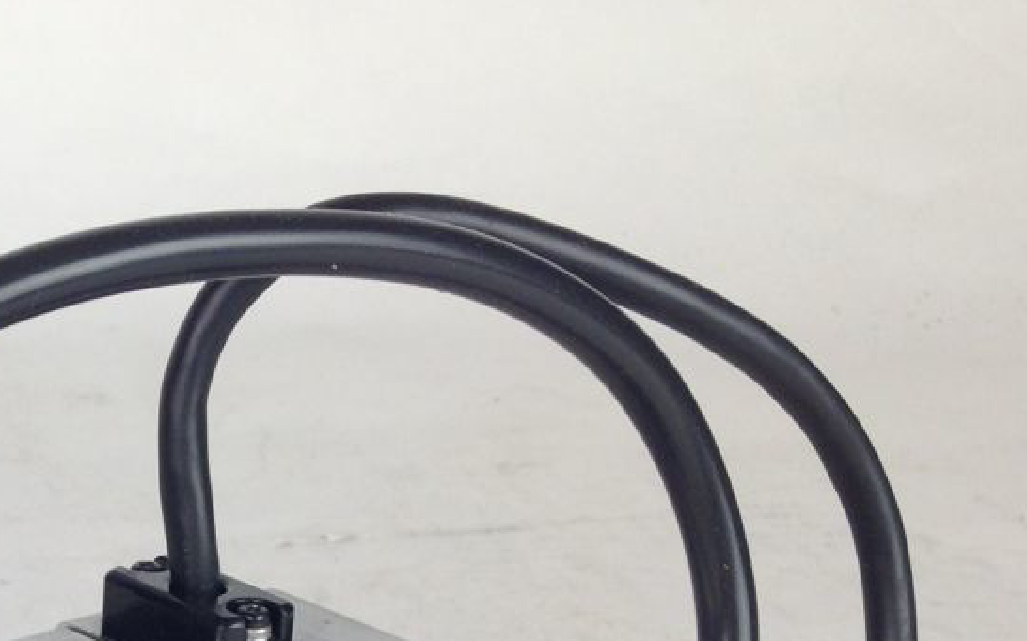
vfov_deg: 15.0
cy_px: 895
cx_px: -147
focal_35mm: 82
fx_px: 2295
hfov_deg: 23.4
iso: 50
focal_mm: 4.12
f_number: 2.4
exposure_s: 1/120
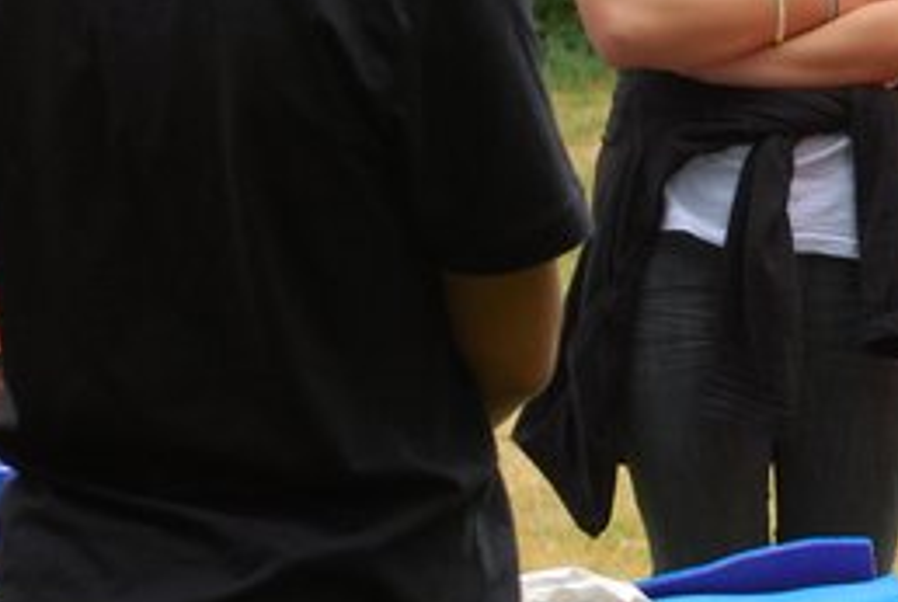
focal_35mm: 328
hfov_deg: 6.2
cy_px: 59
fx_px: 8195
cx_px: 1173
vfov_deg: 4.2
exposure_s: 1/125
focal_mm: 55
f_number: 5.6
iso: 125
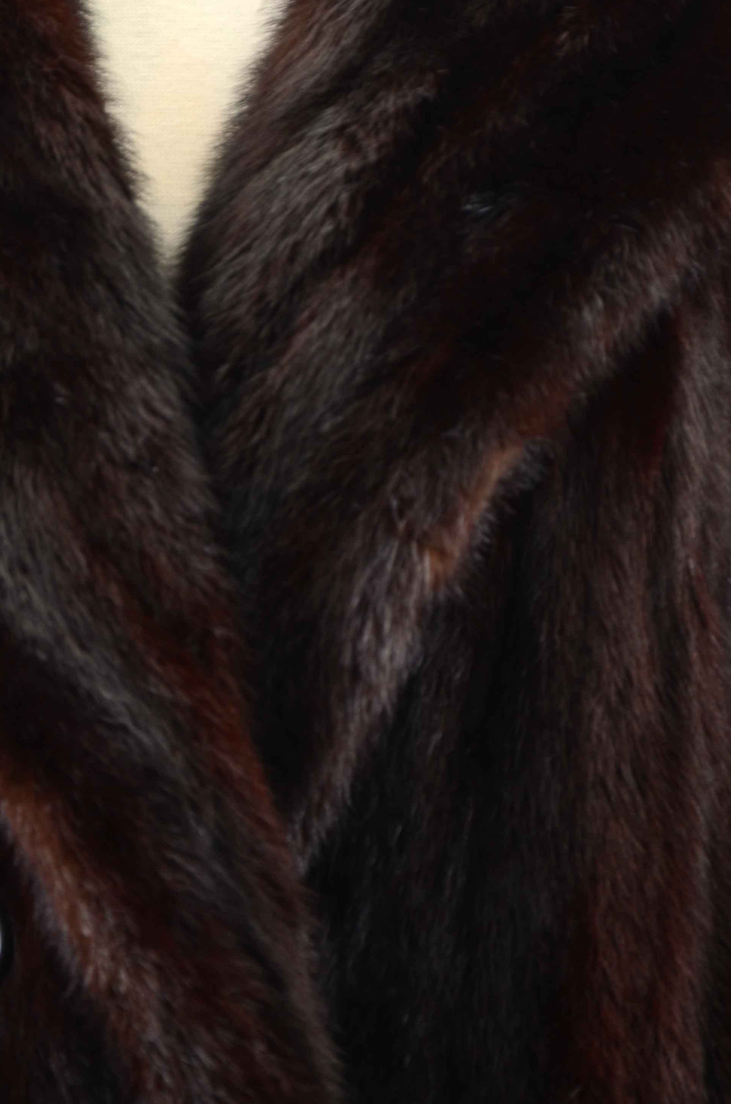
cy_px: 434
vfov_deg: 7.7
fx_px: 8166
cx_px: 161
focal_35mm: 267
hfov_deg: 5.1
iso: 200
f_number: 6.3
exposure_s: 1/160
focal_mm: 105
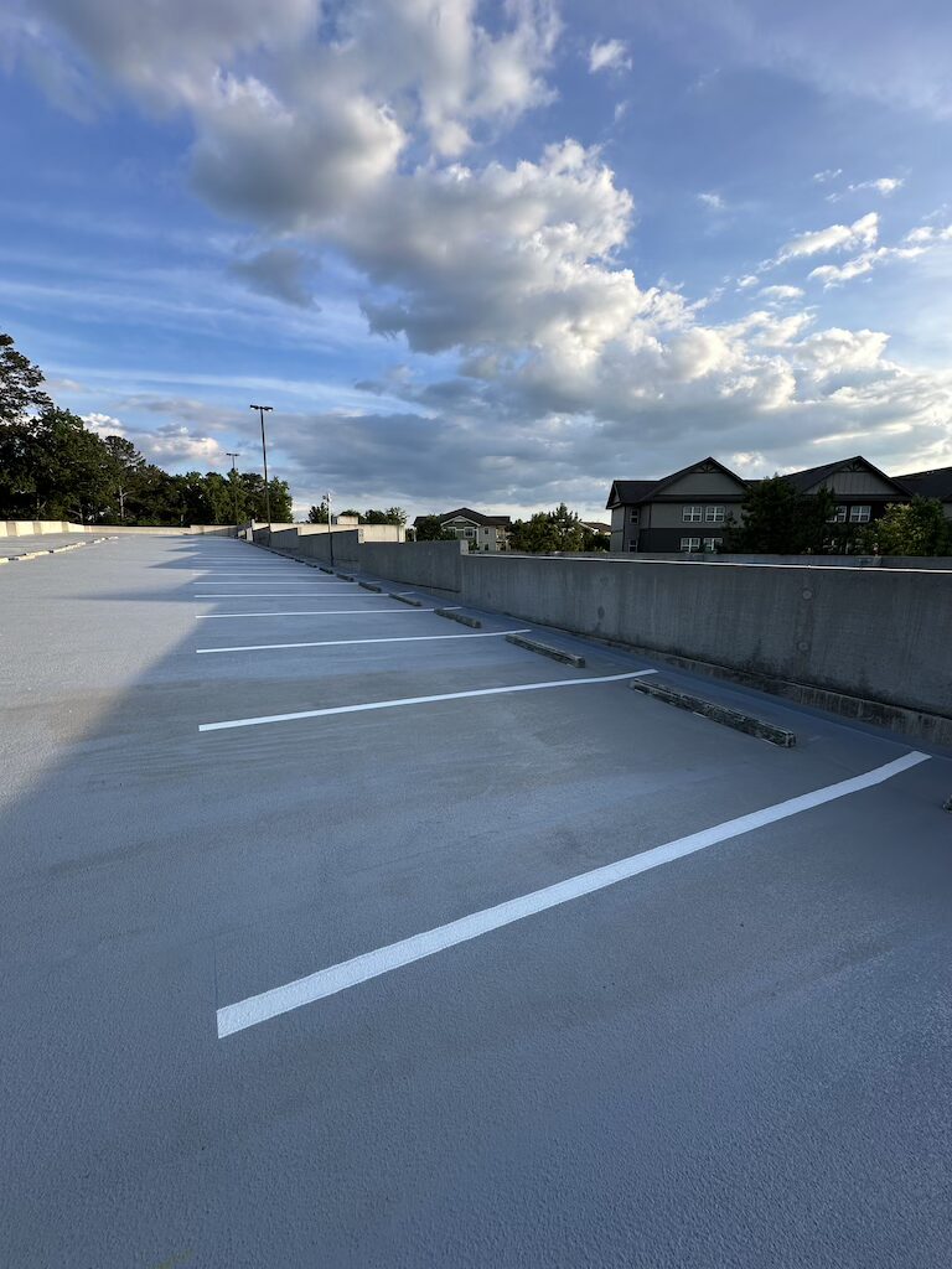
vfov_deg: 102.1
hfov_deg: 85.7
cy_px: 634
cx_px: 476
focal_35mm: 14
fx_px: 513
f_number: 2.2
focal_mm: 2.22
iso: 40
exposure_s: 1/626
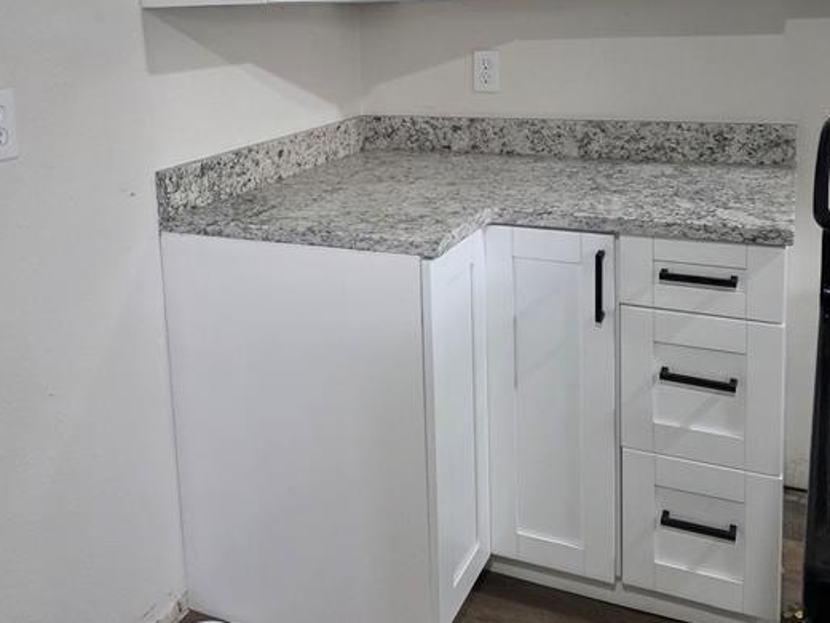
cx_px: 437
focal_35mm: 34
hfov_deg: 53.9
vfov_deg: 39.9
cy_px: 115
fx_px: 815
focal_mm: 6.3
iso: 640
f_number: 1.7
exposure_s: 1/120
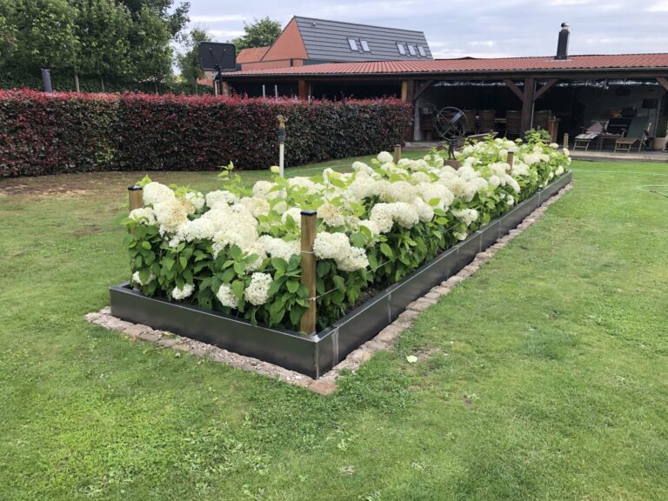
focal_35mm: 28
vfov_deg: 49.7
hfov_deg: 63.4
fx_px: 540
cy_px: 250
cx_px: 334
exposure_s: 1/716
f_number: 1.8
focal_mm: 3.99
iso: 20
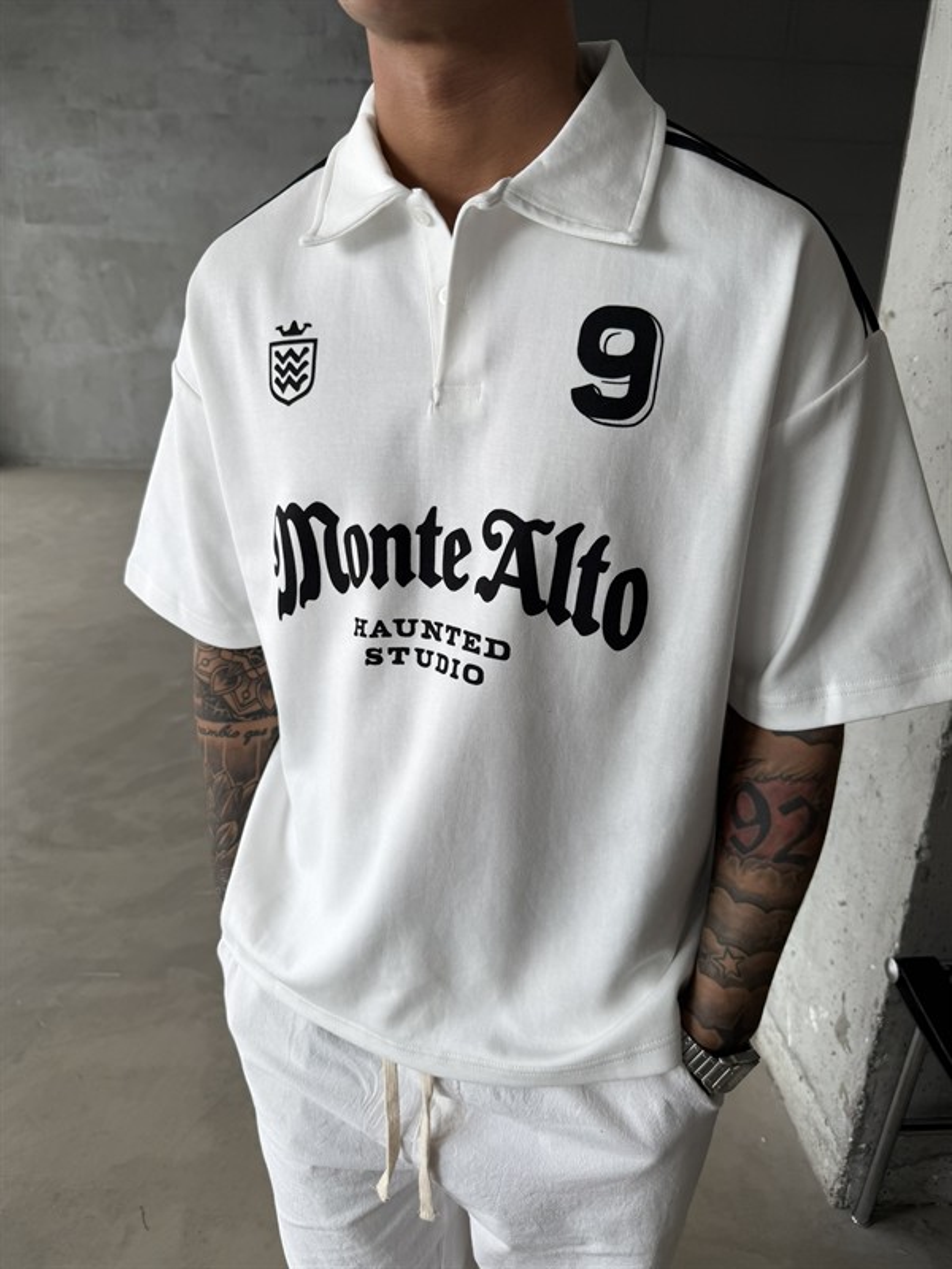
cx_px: 476
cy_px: 634
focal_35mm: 24
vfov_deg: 71.6
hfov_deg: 56.8
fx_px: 880
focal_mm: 6.76
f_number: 1.78
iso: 80
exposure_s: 1/347
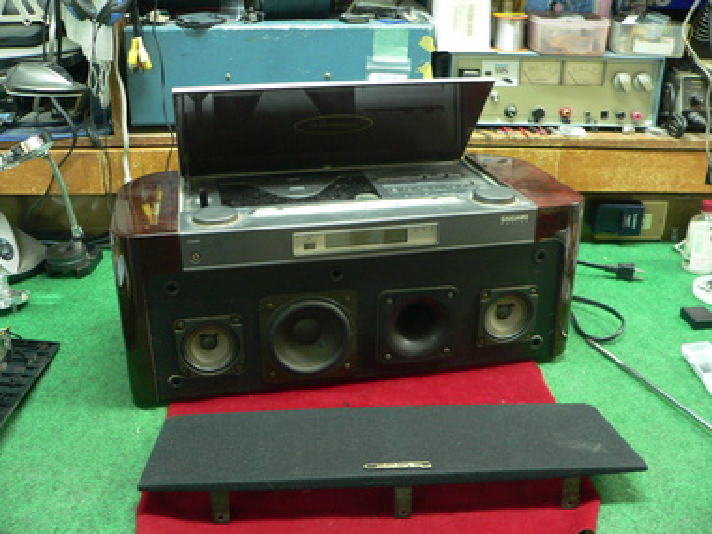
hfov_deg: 51.4
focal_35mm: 36
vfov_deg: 39.7
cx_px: 356
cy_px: 267
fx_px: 740
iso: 200
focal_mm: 6
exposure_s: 1/4
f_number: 2.8
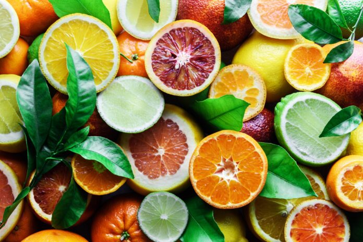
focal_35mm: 70
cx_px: 182
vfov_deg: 19.5
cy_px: 121
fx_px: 706
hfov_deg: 28.8
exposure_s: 1/5
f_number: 16
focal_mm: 70
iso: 200
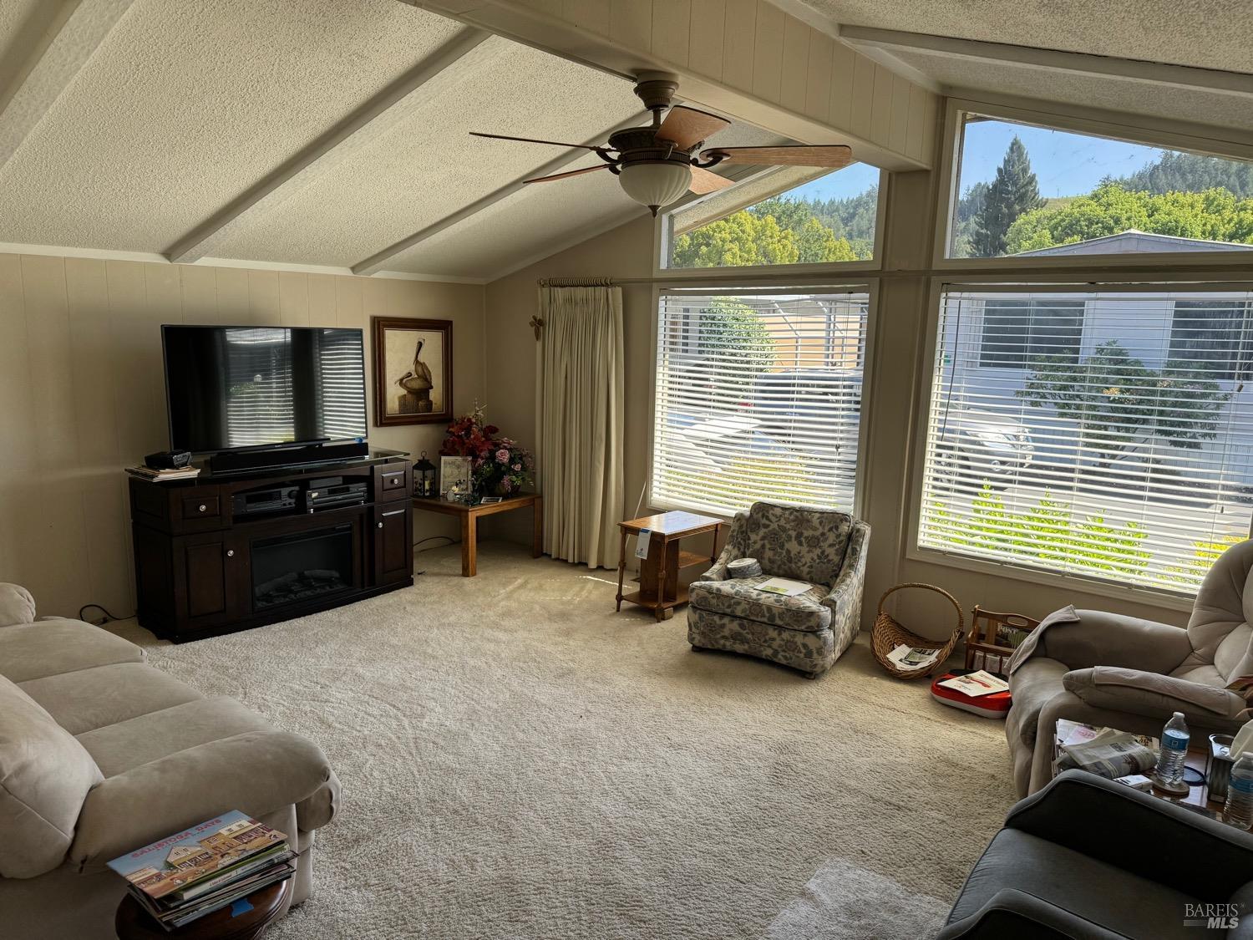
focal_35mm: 24
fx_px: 869
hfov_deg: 71.6
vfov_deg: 56.8
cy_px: 470
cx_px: 626
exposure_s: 1/209
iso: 80
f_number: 1.78
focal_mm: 6.76
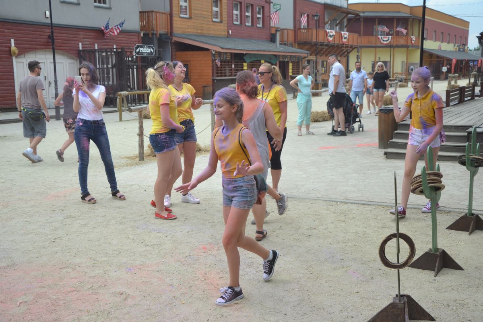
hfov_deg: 43.6
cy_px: 161
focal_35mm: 45
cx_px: 242
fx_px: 604
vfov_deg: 29.9
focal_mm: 30
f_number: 4.5
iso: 400
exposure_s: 1/1000
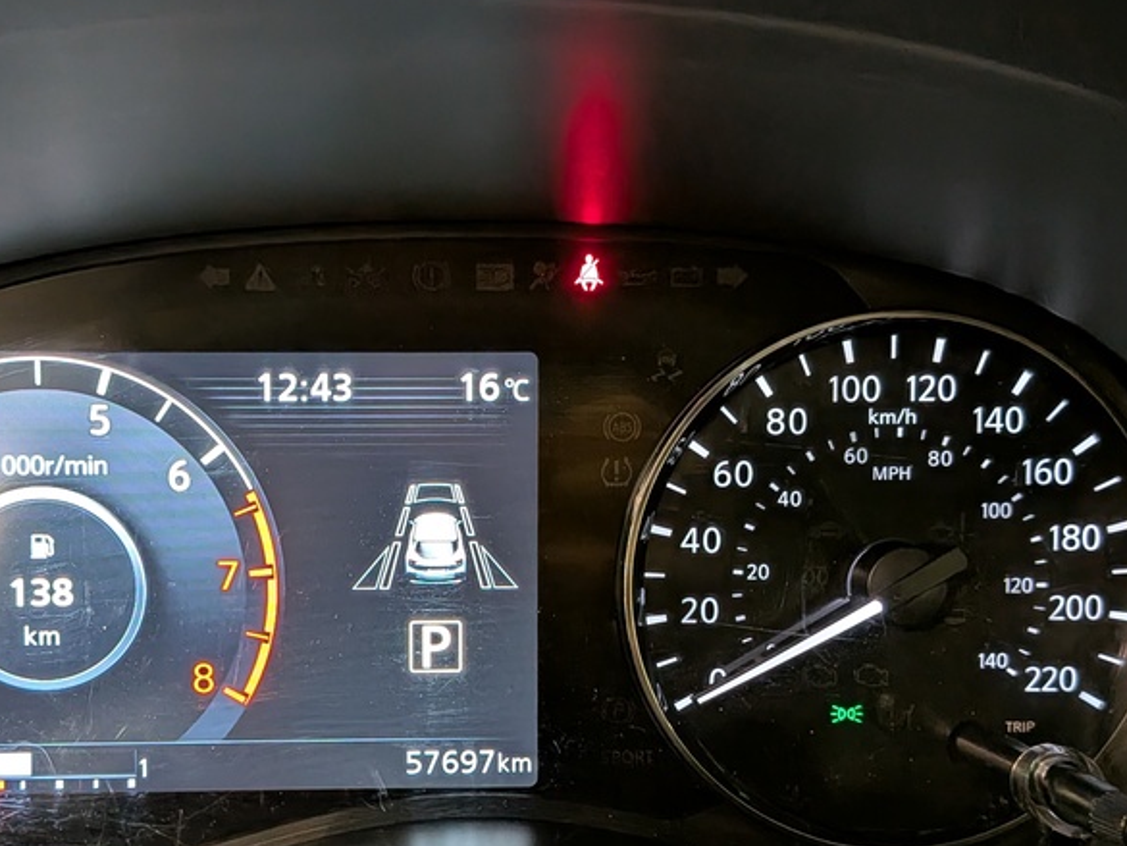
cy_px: 561
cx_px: 468
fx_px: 1368
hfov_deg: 44.6
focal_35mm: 42
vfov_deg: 34.1
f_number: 1.7
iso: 578
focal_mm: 4.53
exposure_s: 1/50
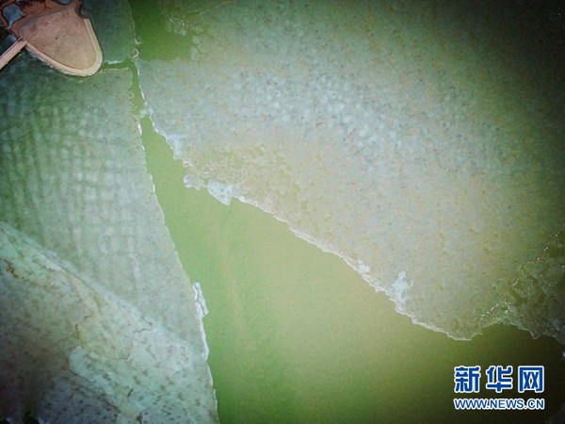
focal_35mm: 20
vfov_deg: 66.0
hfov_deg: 81.7
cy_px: 212
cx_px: 282
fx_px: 326
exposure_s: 1/15
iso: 438
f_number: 2.8
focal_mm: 3.61
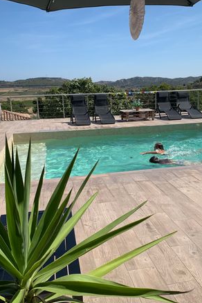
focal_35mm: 37
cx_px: 126
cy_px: 149
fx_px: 312
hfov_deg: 35.7
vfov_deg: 51.9
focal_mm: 4.25
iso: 25
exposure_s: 1/3401
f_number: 1.8
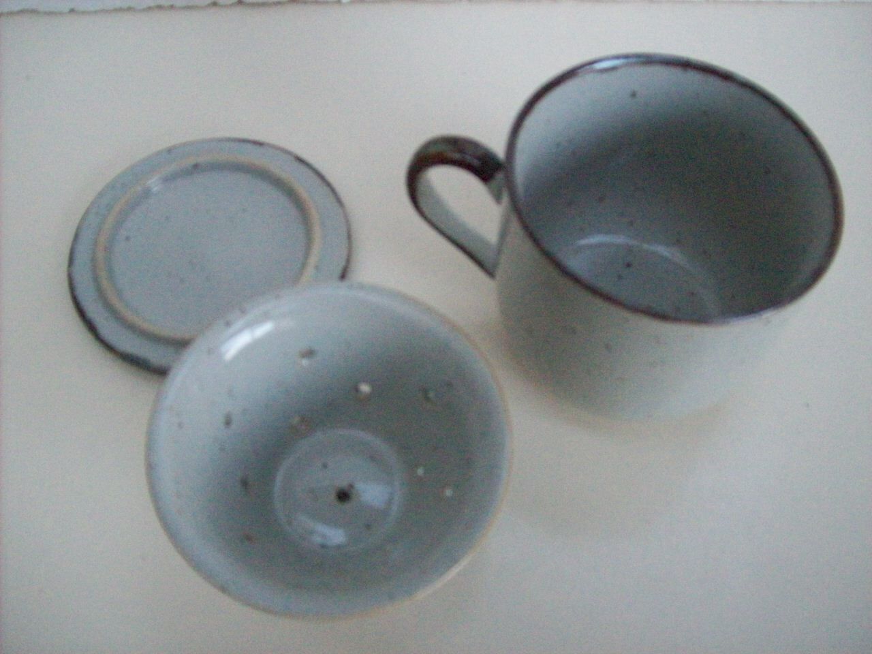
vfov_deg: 39.7
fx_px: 907
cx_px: 436
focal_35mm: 36
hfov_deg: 51.4
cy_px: 327
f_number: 2.7
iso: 514
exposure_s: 1/128
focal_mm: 6
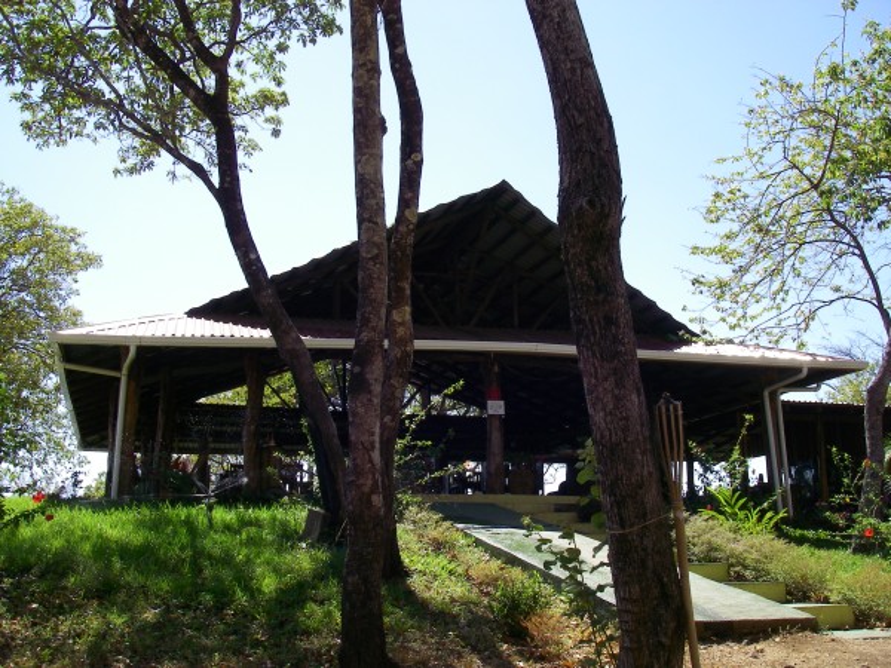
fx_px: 978
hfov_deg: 49.0
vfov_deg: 37.7
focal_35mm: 38
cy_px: 334
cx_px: 446
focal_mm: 6.3
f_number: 6.6
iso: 64
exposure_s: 1/125
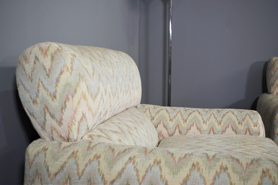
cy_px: 92
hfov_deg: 55.8
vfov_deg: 38.9
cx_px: 139
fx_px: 263
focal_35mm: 34
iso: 400
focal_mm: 23.13
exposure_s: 1/60
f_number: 4
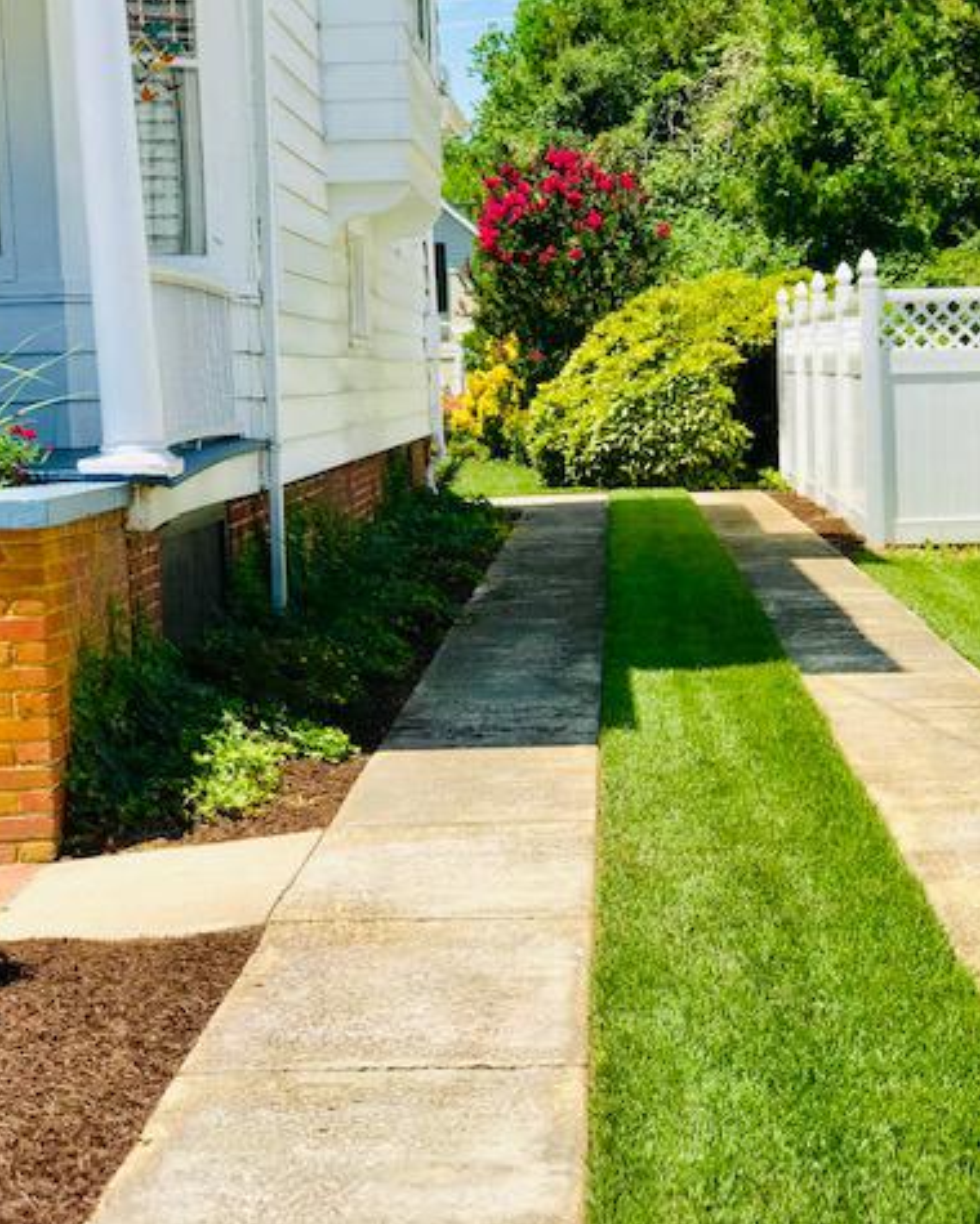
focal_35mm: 75
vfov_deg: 25.4
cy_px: 616
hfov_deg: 20.4
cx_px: 596
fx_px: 2719
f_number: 2.8
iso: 20
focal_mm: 6.6
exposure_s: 1/833
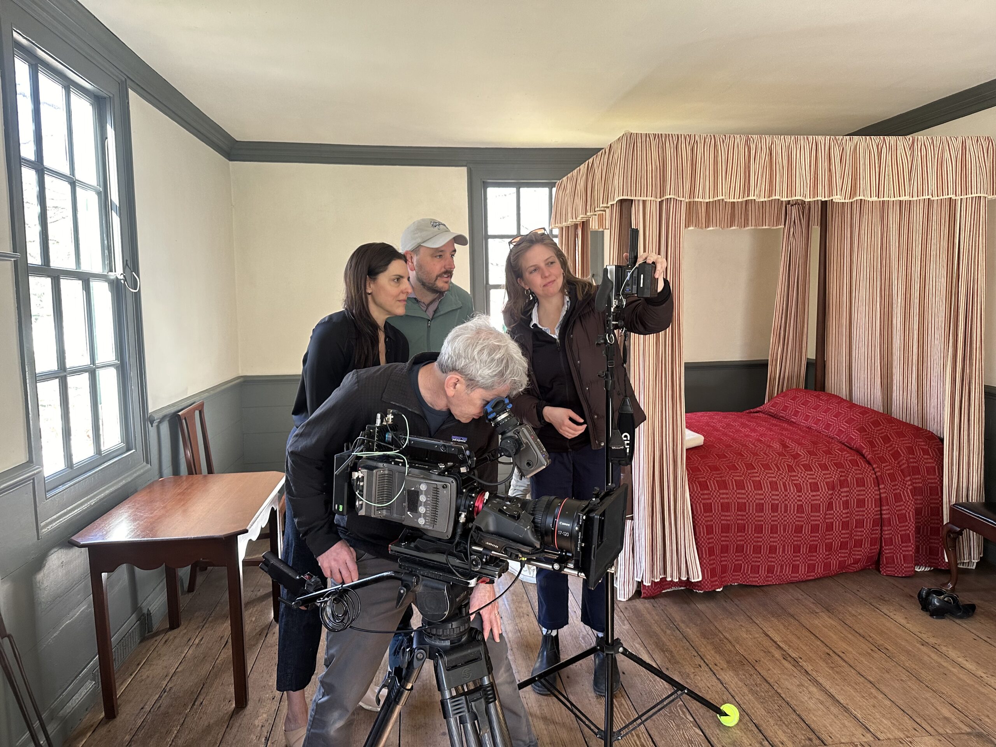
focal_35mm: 24
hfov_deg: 71.6
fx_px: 691
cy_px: 374
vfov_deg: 56.8
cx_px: 498
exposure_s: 1/121
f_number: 1.78
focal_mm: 6.86
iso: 200
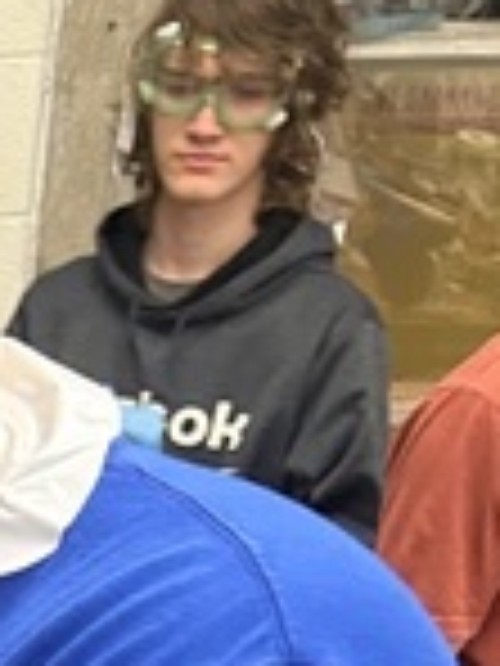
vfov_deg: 12.0
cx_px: -829
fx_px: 2716
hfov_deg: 9.1
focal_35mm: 141
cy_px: 1449
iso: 250
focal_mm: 5.7
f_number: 1.5
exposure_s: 1/60
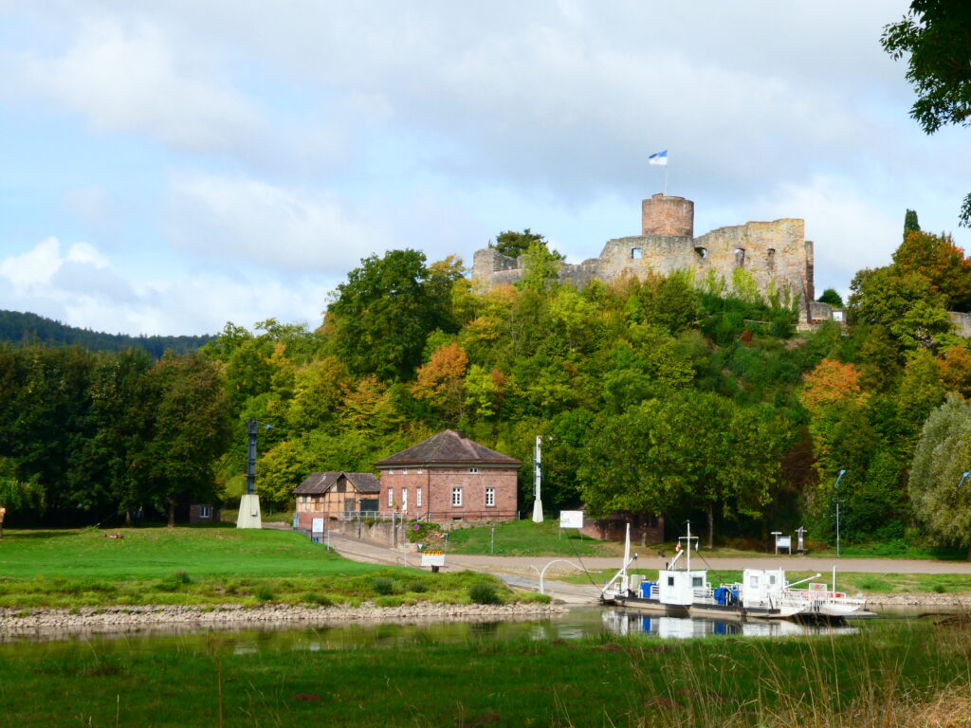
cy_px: 364
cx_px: 486
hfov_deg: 27.8
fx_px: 1964
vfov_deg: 21.0
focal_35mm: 70
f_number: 7.1
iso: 80
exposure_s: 1/160
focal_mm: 12.5
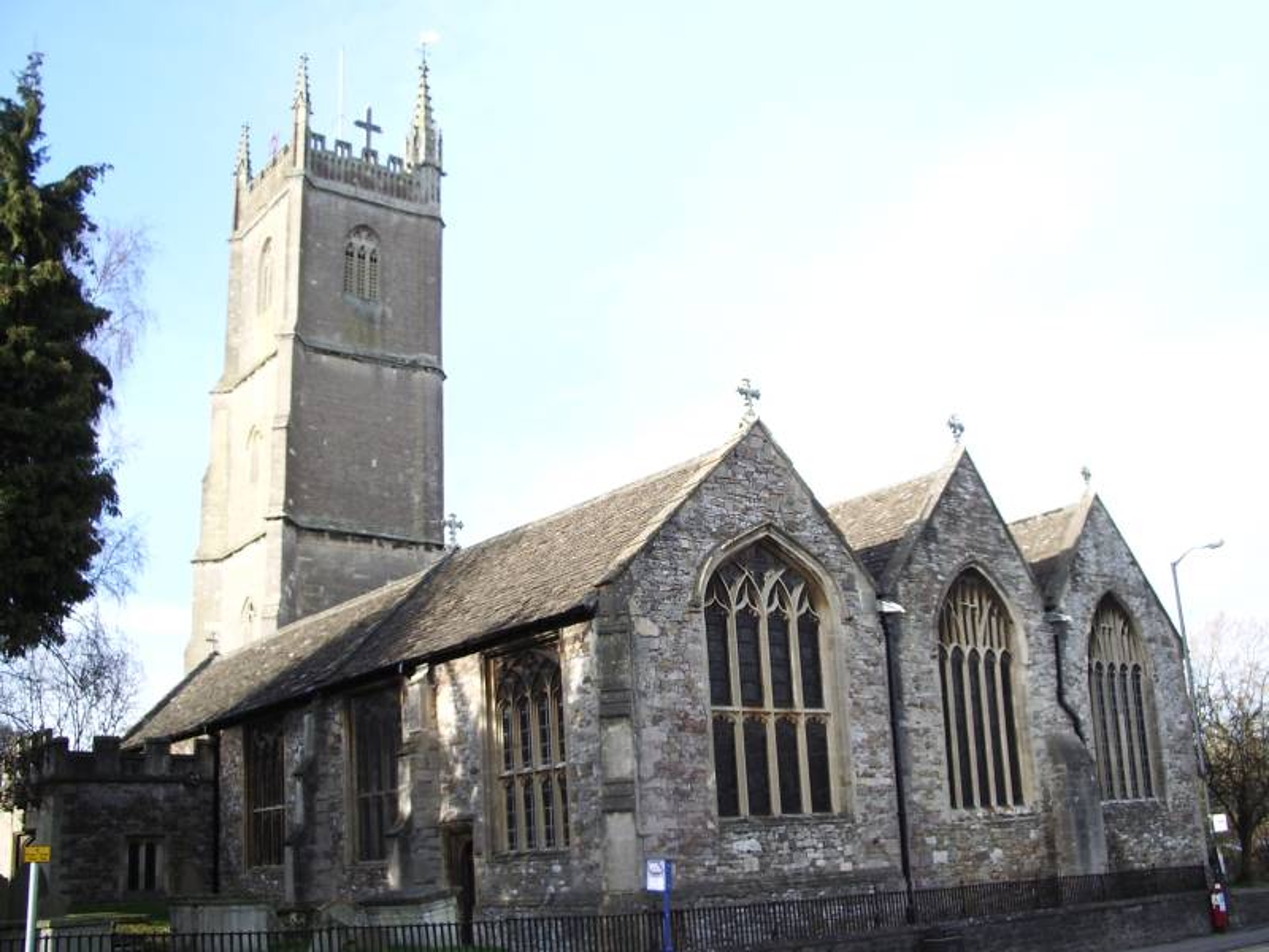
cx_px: 634
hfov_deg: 52.6
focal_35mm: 35
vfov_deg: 40.7
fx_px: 1283
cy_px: 476
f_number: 4.3
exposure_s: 1/100
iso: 50
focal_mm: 5.8
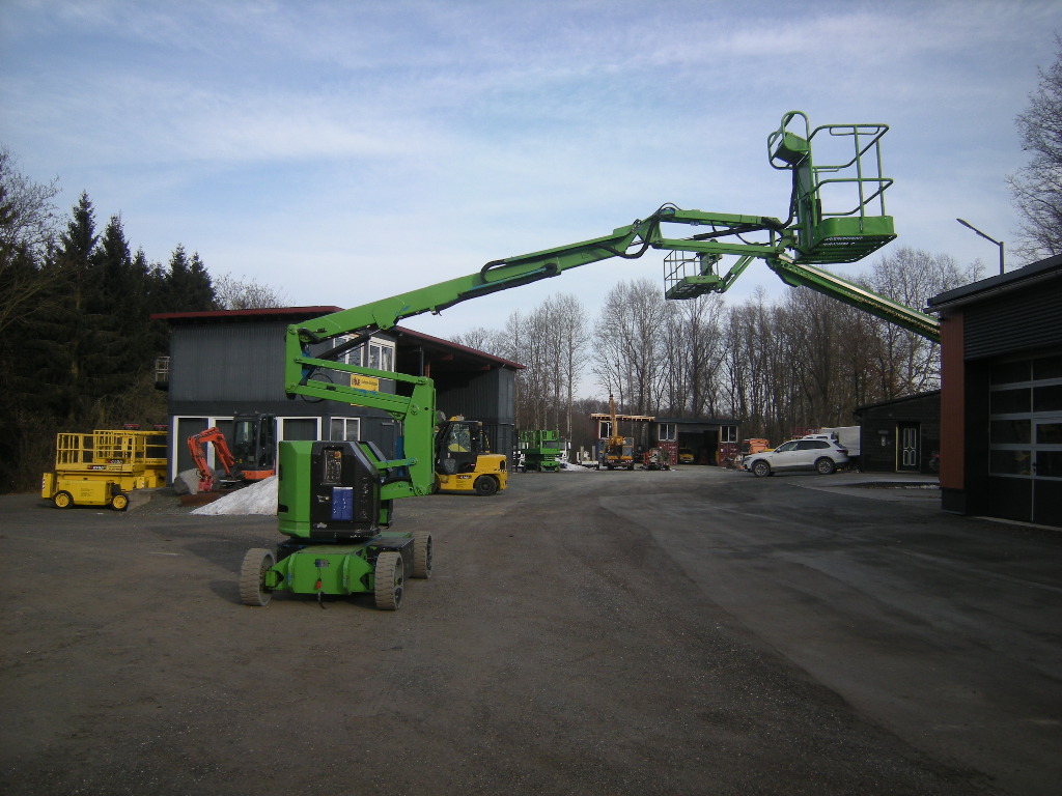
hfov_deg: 63.4
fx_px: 859
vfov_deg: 49.7
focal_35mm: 28
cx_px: 531
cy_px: 398
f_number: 5.6
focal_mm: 4.7
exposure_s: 1/182
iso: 64
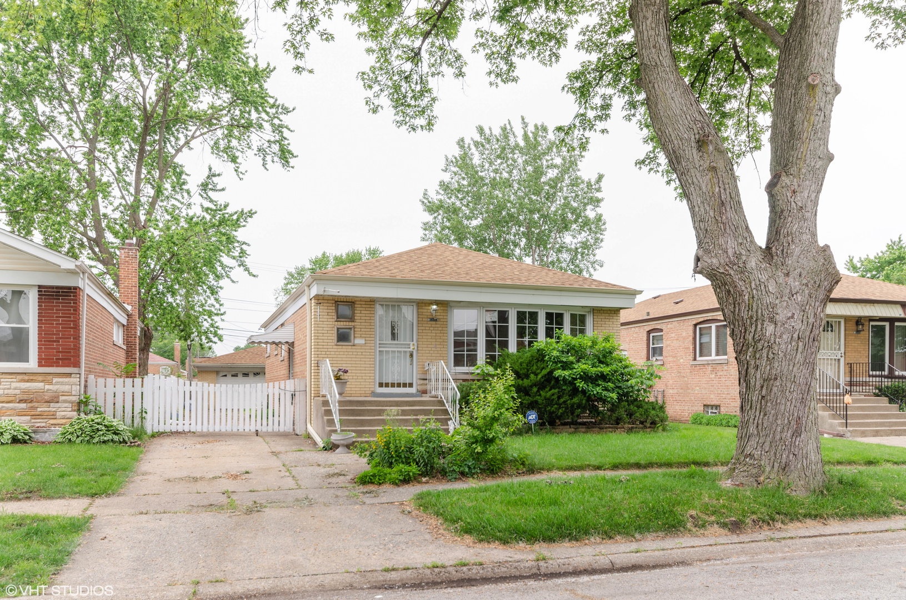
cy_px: 300
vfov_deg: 43.4
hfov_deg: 62.0
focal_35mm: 30
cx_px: 453
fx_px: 753
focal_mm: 20
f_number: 7.1
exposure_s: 1/100
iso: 100
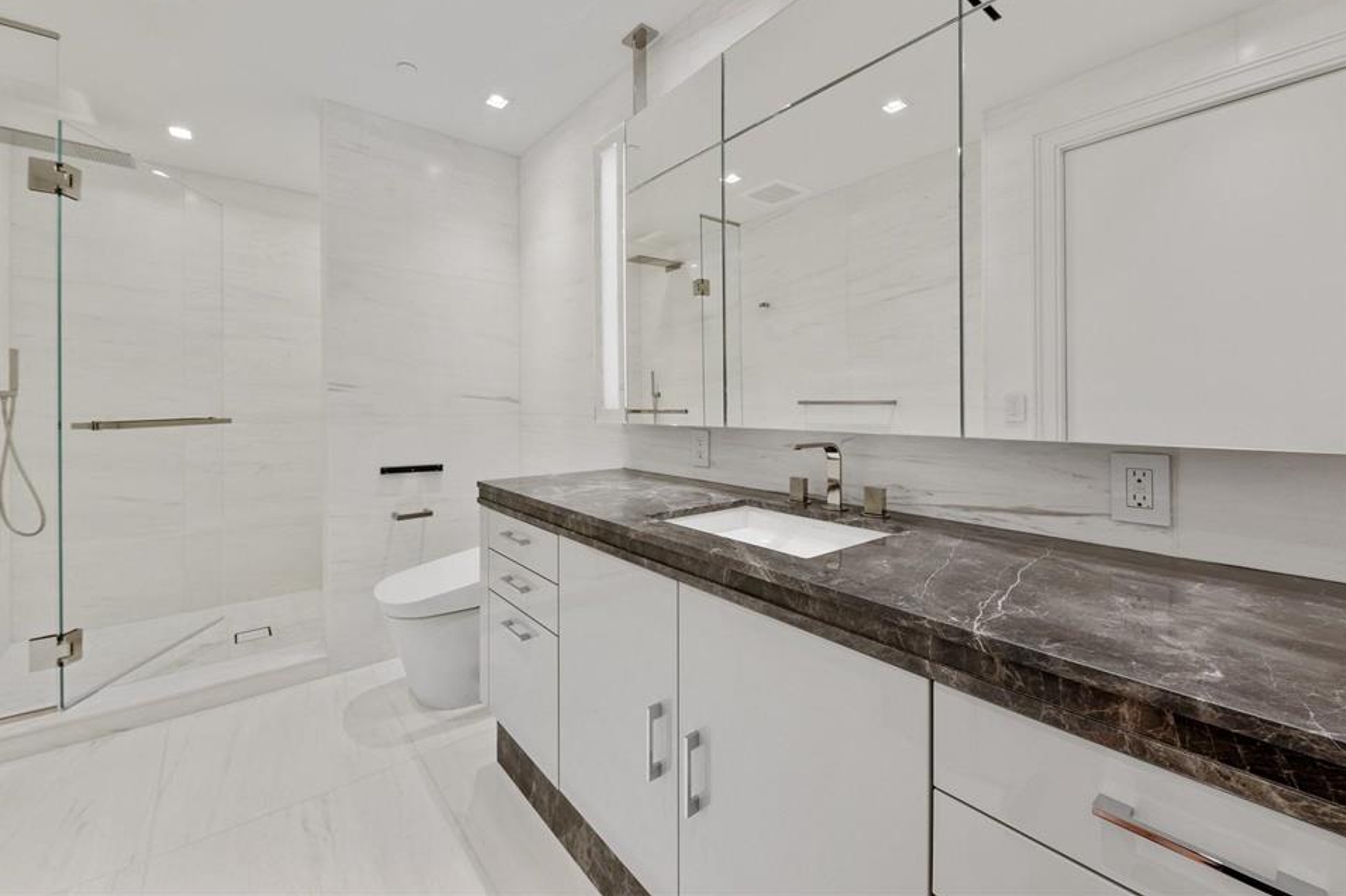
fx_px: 561
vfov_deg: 77.2
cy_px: 418
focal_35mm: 15
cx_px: 631
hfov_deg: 100.3
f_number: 8
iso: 100
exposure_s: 1/15
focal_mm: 14
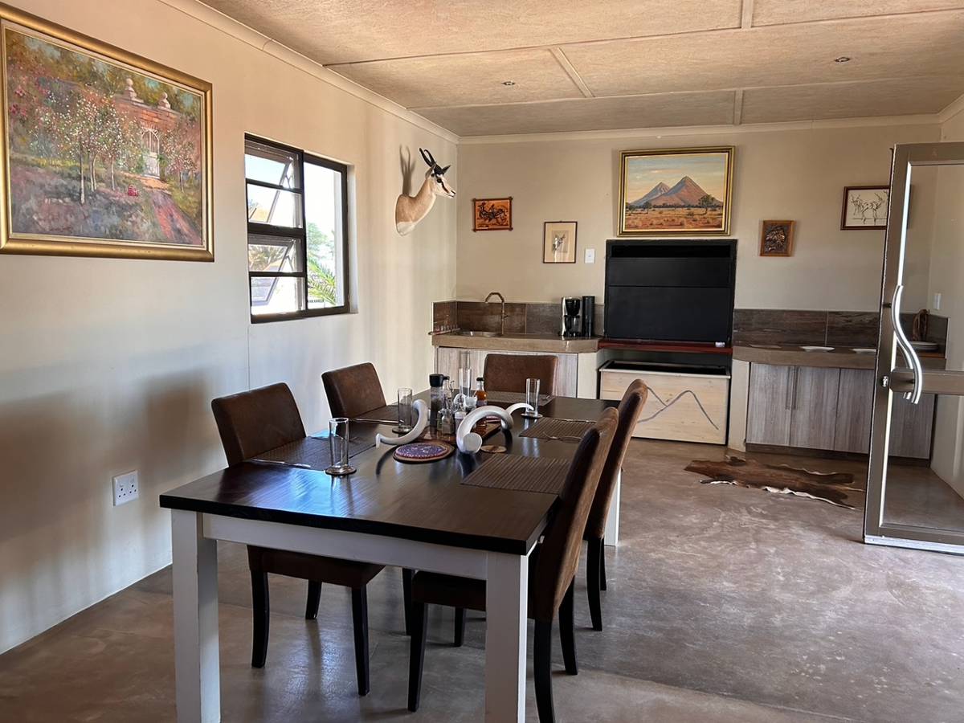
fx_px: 724
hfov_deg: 67.3
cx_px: 482
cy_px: 362
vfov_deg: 53.1
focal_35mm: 26
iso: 125
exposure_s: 1/62
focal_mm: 5.7
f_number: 1.5
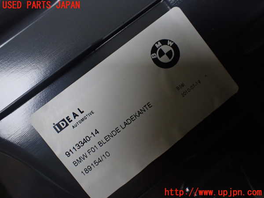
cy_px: 99
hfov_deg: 60.0
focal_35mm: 30
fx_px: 229
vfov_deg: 46.8
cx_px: 132
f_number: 2.3
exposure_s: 1/125
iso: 400
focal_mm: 5.4
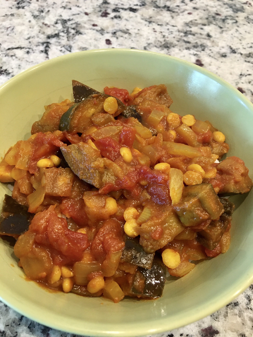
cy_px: 168
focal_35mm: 29
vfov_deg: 61.7
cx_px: 126
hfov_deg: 48.2
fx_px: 283
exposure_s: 1/30
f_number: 2.2
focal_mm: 4.15
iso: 160
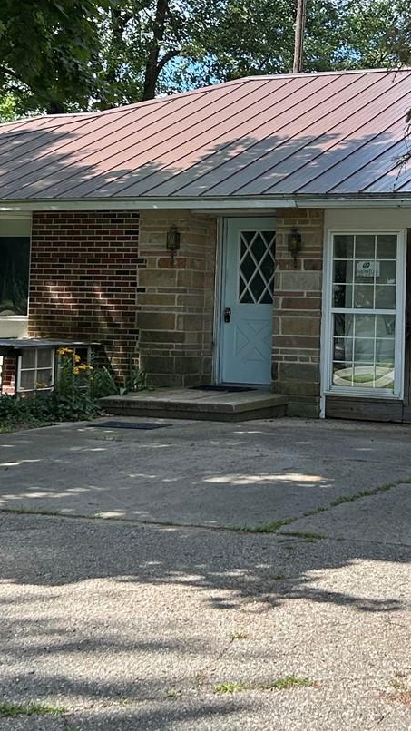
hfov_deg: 16.7
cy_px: 241
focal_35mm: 72
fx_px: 1396
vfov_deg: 29.2
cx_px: 313
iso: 50
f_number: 1.5
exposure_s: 1/1344
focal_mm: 5.7
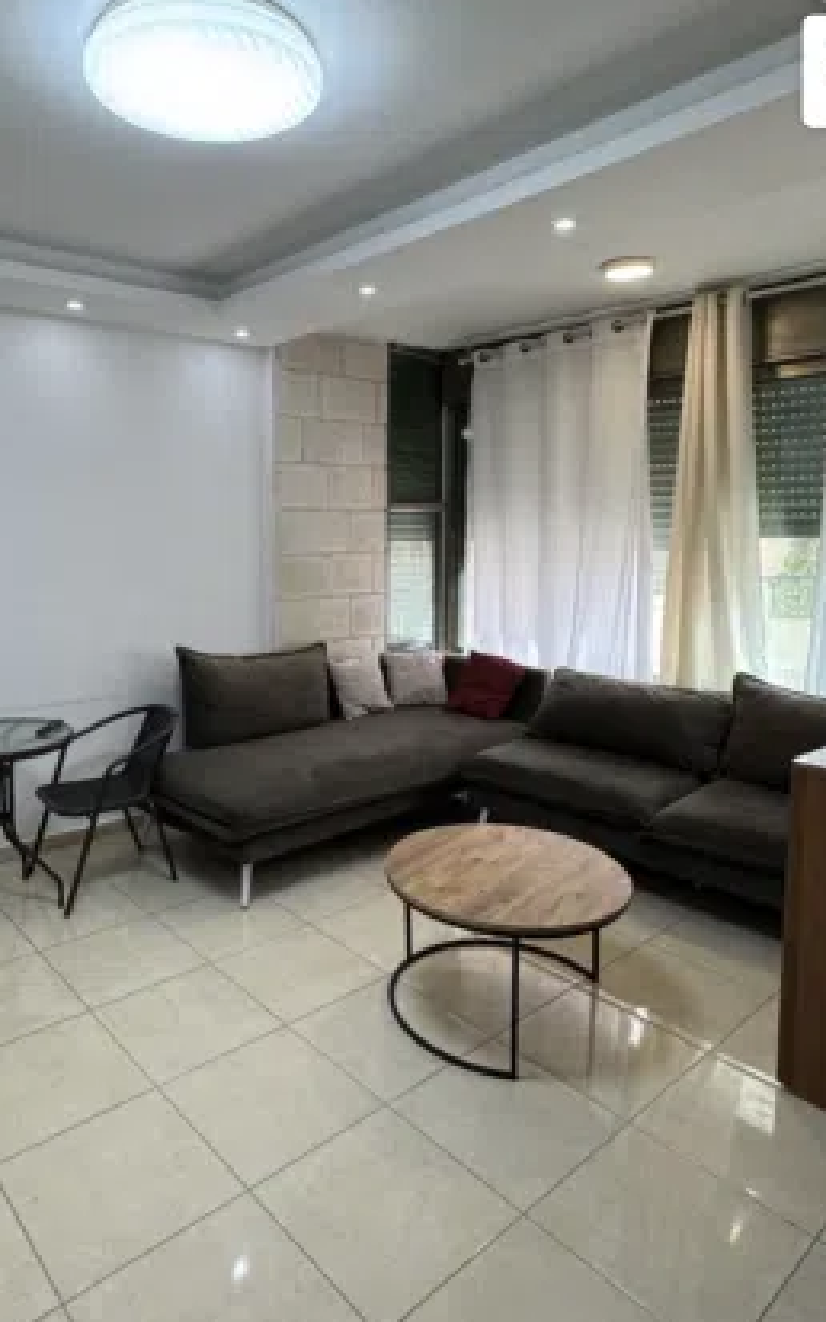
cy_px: 589
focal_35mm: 23
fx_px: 829
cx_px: 320
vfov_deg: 76.9
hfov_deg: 52.5
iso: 100
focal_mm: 2.22
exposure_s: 1/100
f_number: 2.2
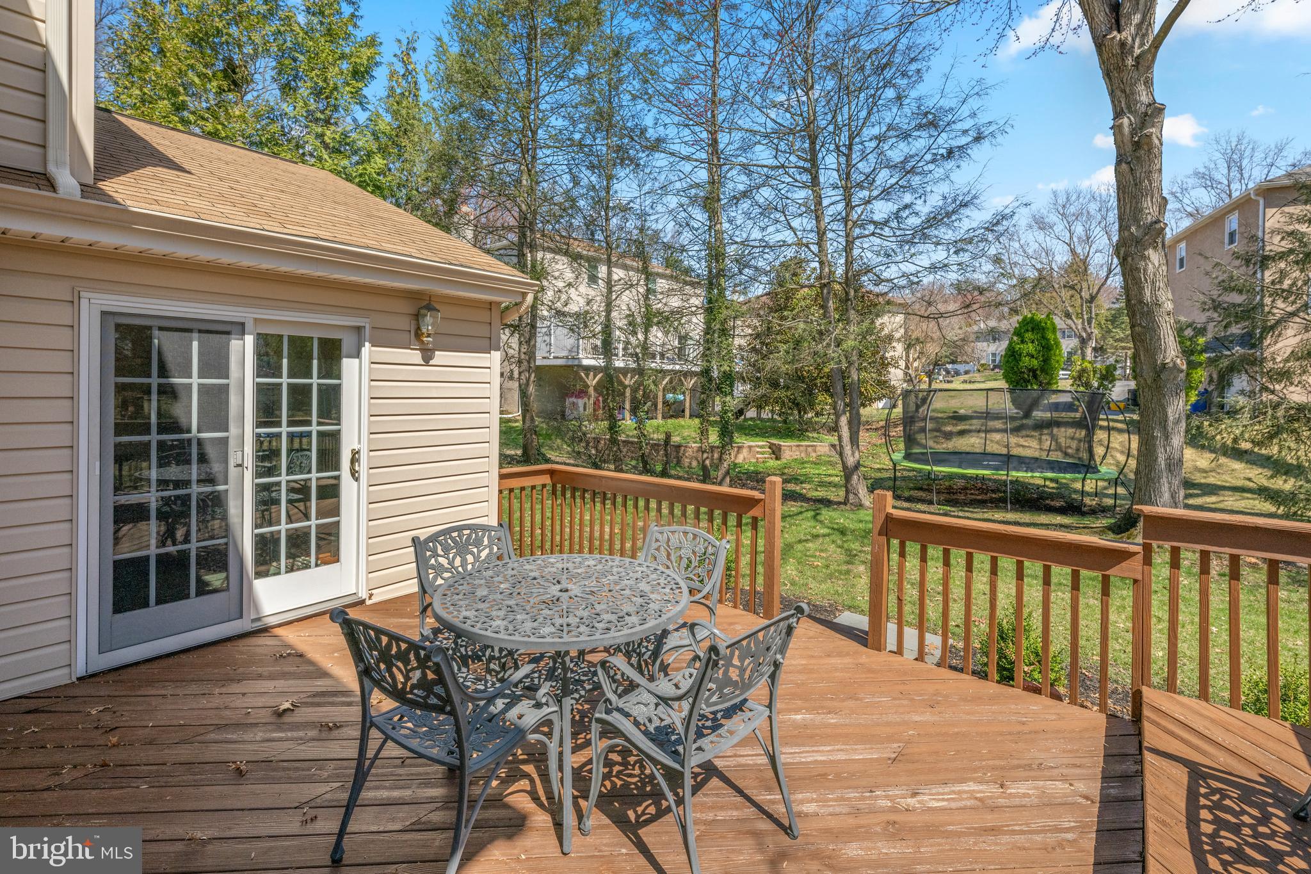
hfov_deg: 98.5
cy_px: 437
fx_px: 564
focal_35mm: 16
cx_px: 656
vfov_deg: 75.5
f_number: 7.1
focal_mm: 15.5
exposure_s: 1/1250
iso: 400
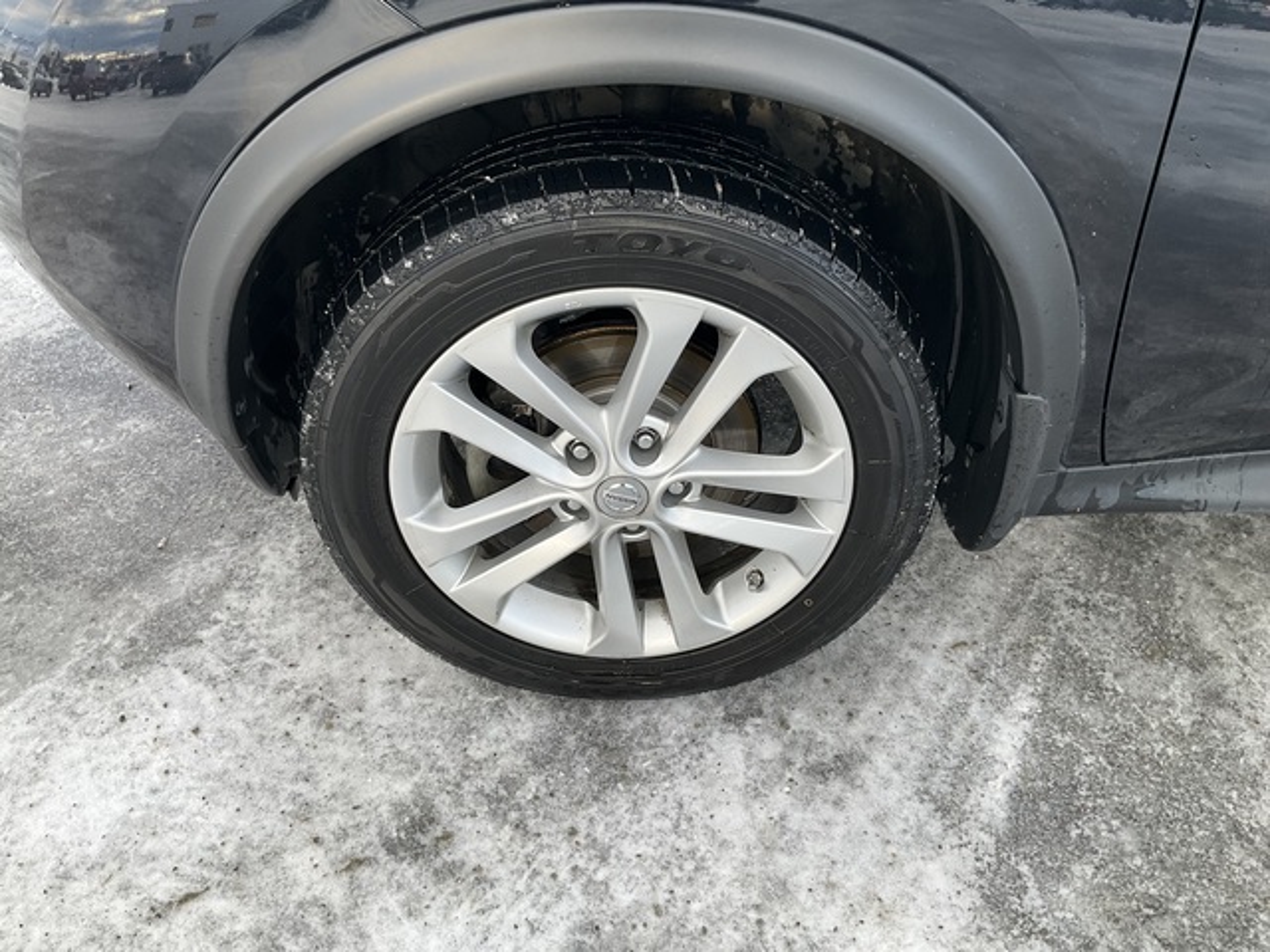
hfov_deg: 61.7
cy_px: 476
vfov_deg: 48.2
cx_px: 635
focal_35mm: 29
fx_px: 1064
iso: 25
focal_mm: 3
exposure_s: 1/122
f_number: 1.8
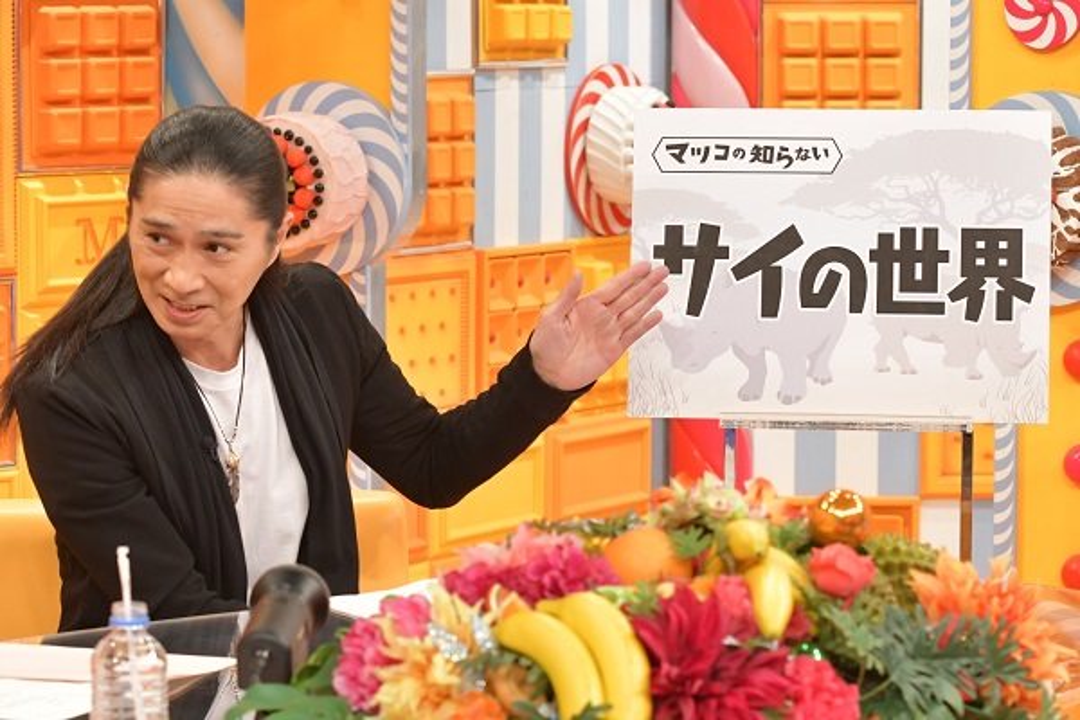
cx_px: 540
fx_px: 3150
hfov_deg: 19.5
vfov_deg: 13.0
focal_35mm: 105
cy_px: 360
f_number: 5
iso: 1600
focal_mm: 70
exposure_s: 1/160
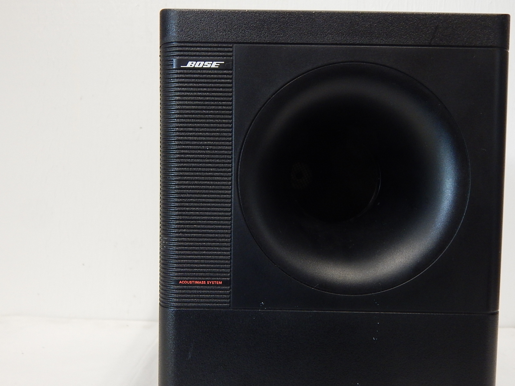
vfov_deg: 45.4
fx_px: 461
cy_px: 193
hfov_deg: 58.4
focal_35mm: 31
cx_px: 258
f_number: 3.2
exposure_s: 1/30
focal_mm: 5.6
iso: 400
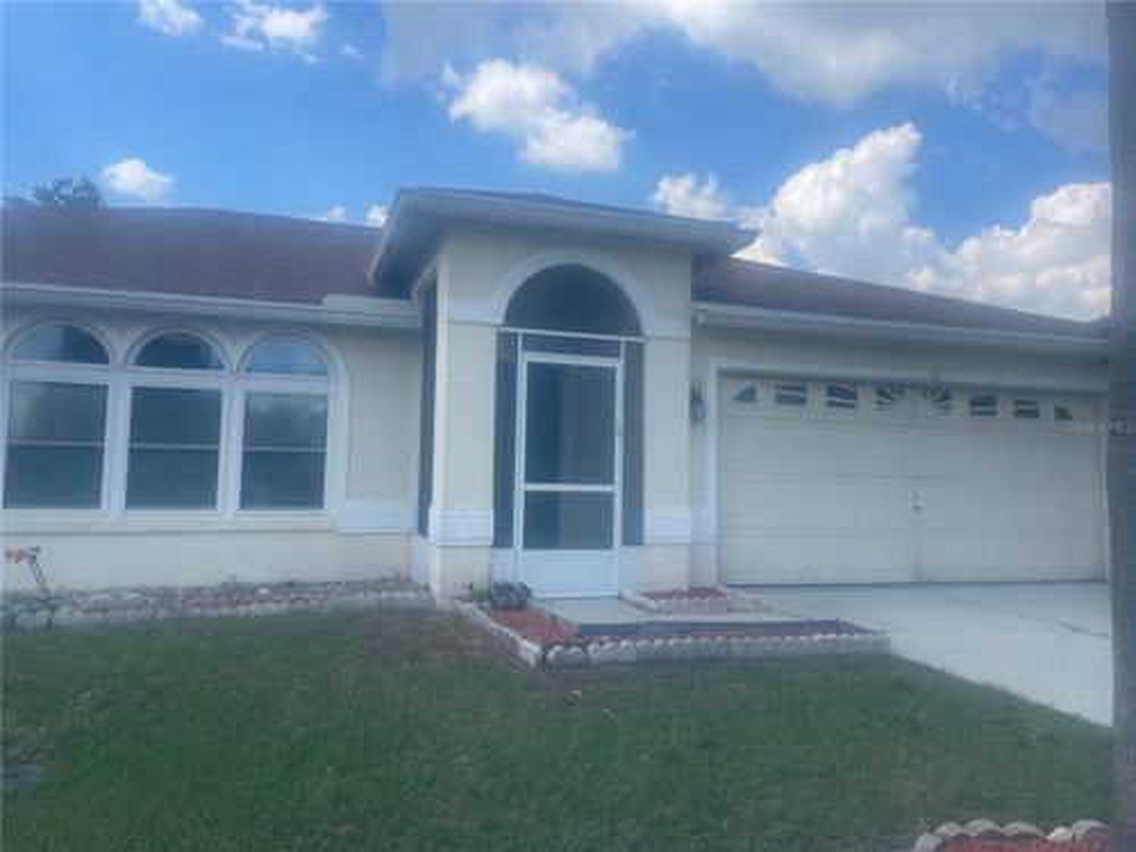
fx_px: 853
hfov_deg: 67.3
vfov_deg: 53.1
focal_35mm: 26
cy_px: 426
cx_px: 568
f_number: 1.6
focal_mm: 4.2
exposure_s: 1/3040
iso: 32
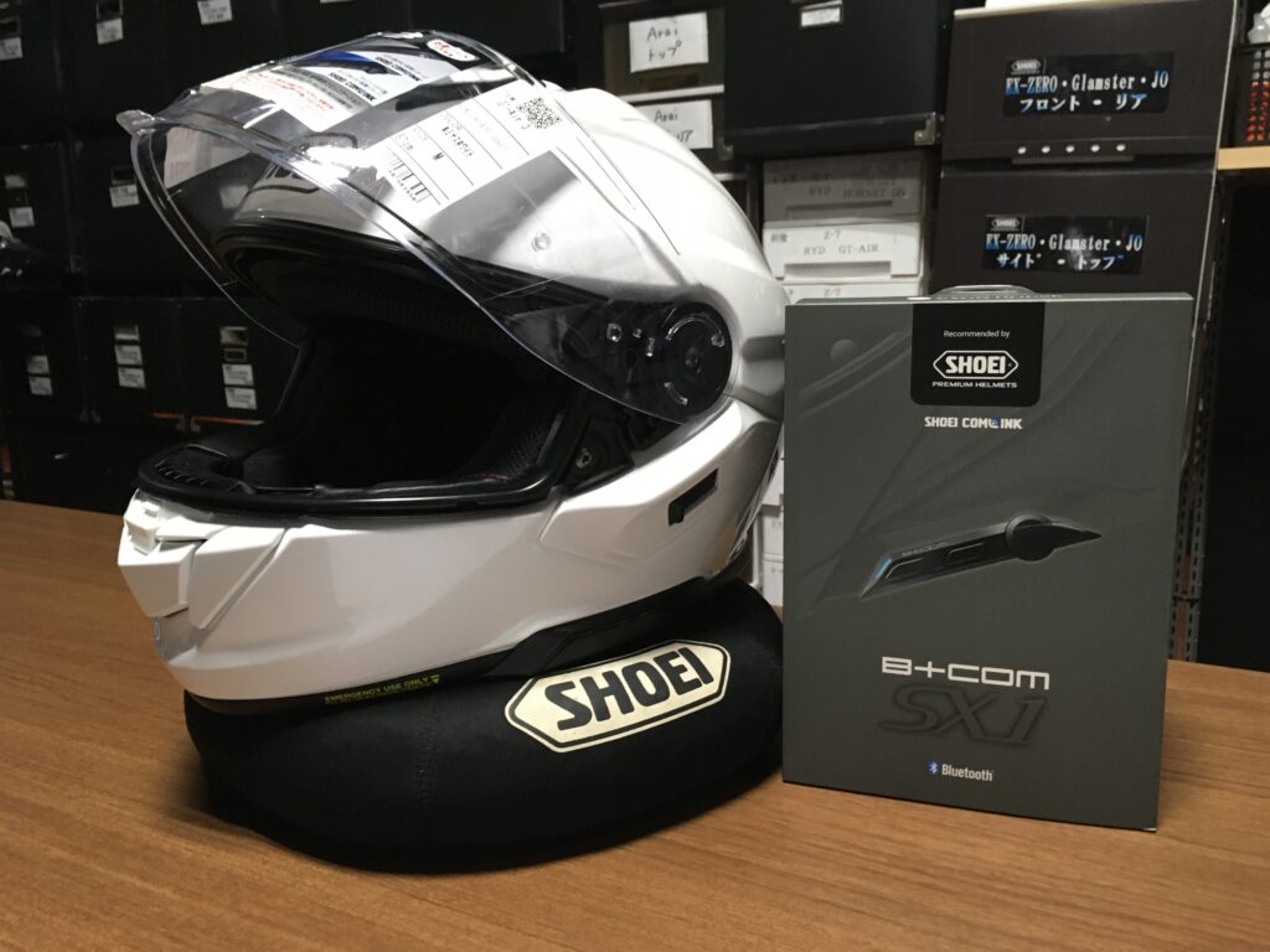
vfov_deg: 48.2
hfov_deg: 61.7
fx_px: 1064
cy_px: 476
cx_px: 635
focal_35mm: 29
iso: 125
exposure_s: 1/30
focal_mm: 4.15
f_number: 2.2
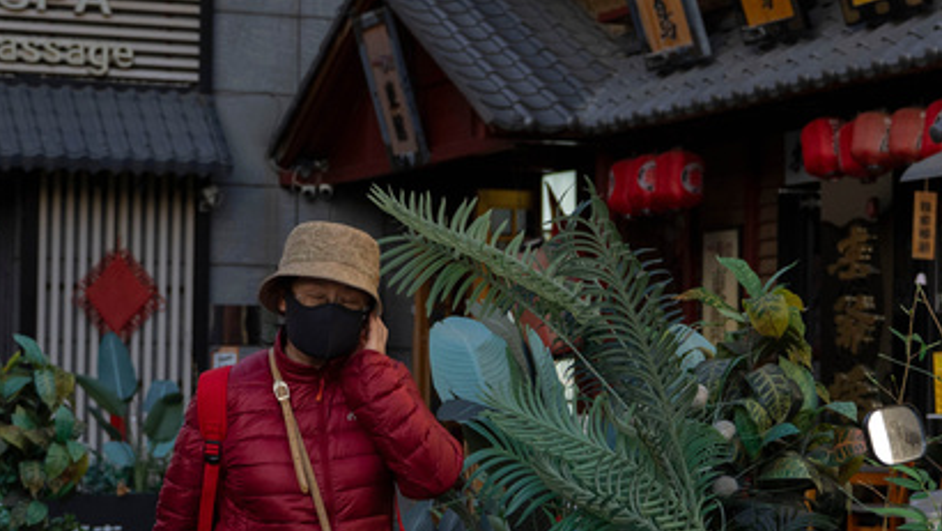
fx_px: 2874
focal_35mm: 115
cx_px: 503
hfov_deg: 18.6
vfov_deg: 10.6
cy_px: 307
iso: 320
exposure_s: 1/640
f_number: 4
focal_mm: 44
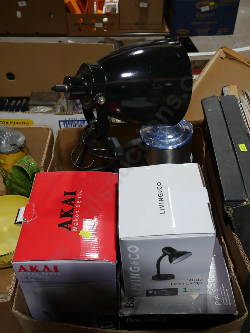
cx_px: 125
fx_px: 346
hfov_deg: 39.7
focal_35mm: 36
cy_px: 166
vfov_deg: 51.3
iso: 200
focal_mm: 18
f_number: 4
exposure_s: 1/100
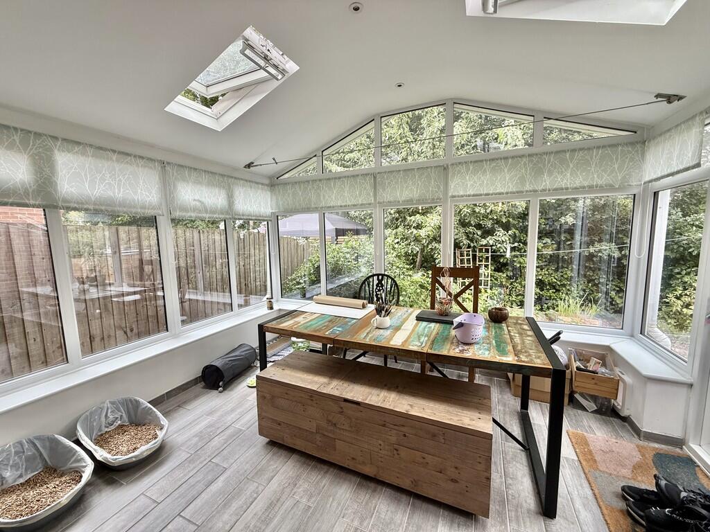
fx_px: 287
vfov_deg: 85.7
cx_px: 355
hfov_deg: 102.1
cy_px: 266
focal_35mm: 14
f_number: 2.2
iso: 80
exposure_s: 1/99
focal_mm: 2.22
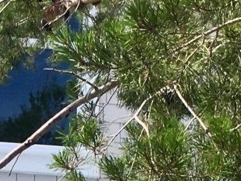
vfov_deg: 6.8
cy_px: 357
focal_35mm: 211
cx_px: -75
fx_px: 1469
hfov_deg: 9.2
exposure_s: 1/725
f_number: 2.2
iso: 25
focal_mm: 4.15
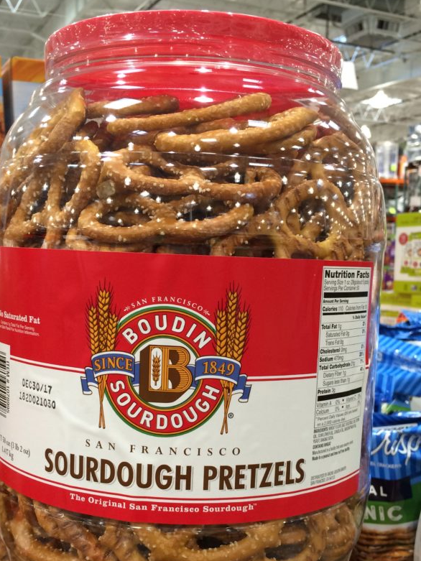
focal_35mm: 38
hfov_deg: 37.7
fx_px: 616
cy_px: 338
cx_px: 203
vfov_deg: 48.7
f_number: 2.2
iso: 80
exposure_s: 1/30
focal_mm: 4.15
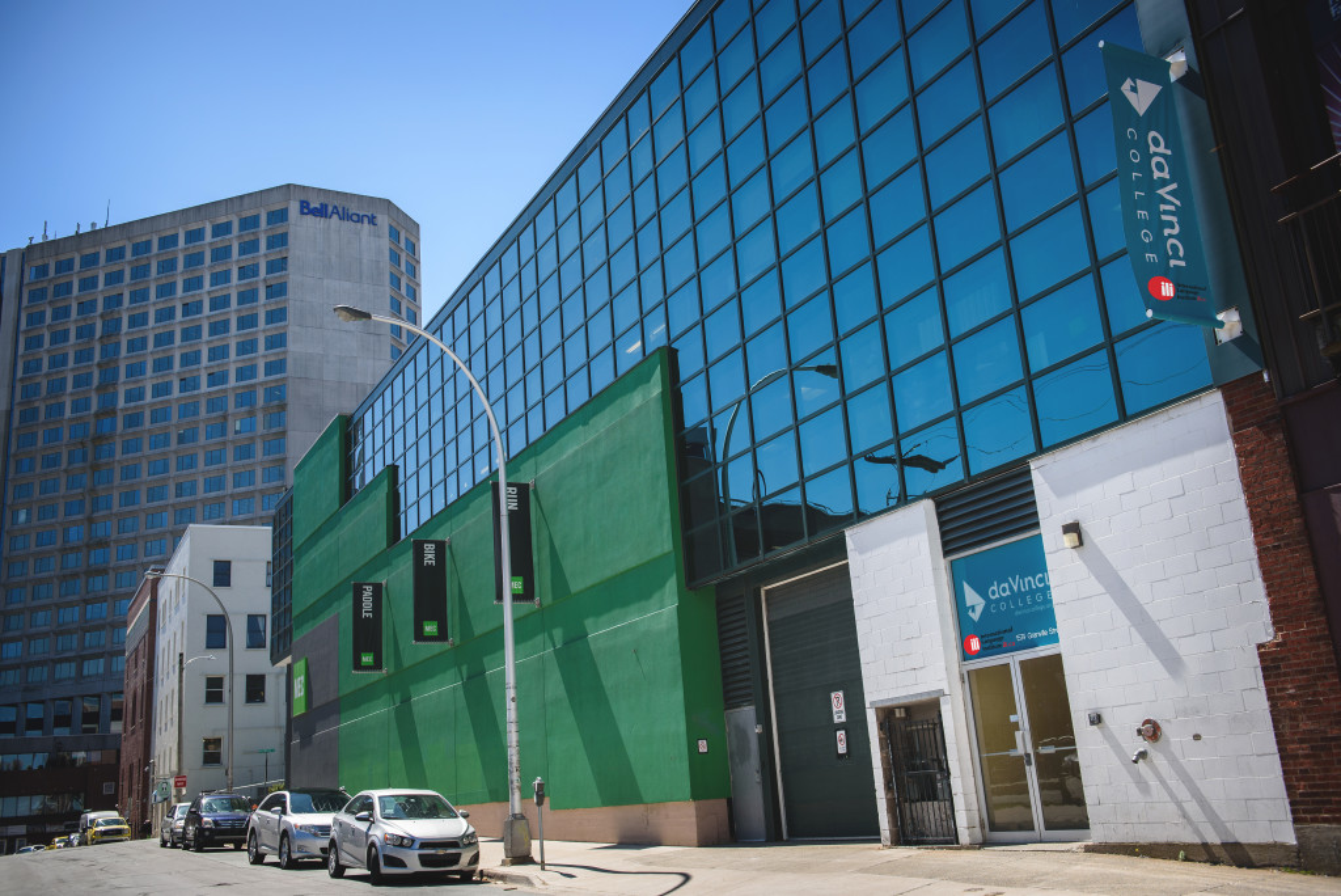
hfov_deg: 58.7
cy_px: 448
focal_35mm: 32
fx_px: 1193
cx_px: 670
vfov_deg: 41.2
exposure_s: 1/2000
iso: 400
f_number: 4.5
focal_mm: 32
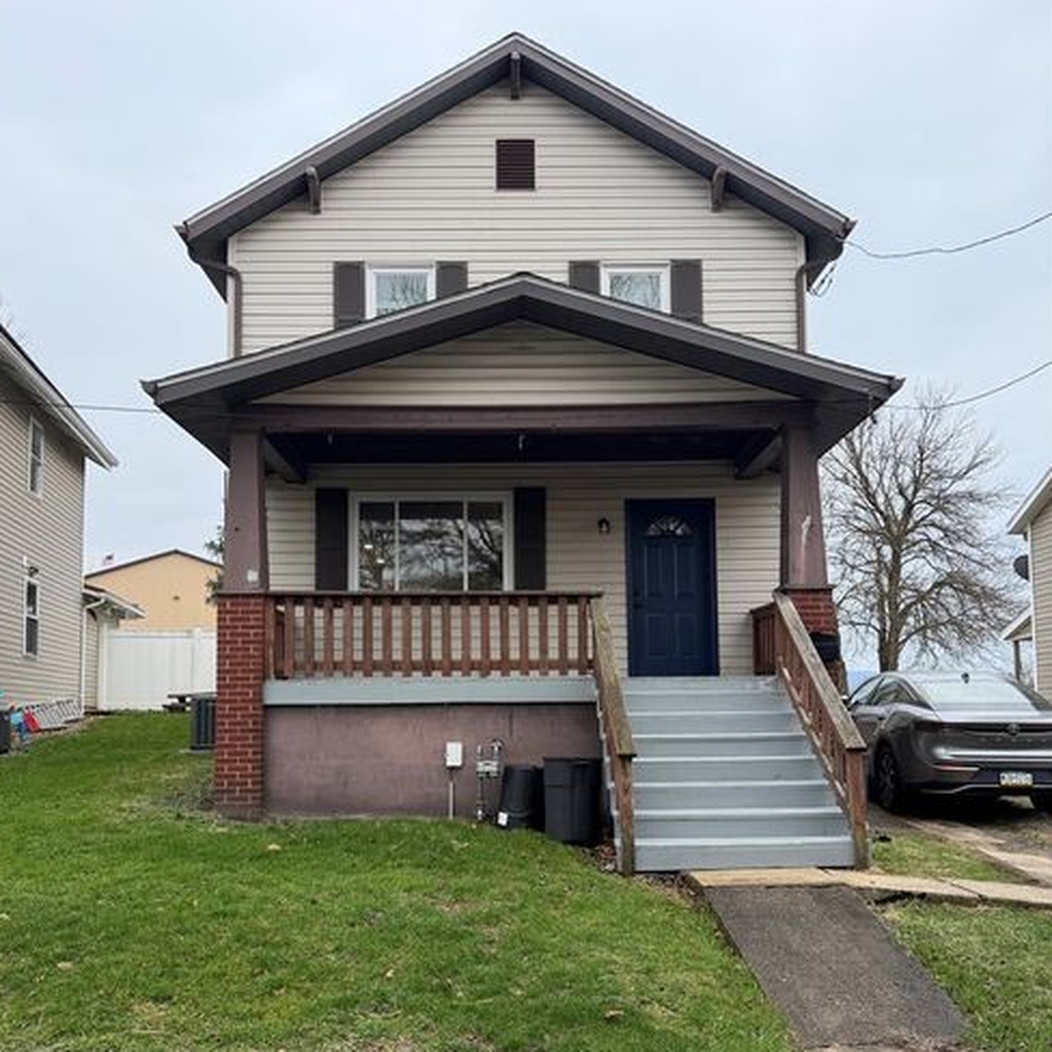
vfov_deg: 55.1
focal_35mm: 29
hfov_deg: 55.6
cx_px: 515
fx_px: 997
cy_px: 646
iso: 100
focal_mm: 6.76
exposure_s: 1/351
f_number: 1.78
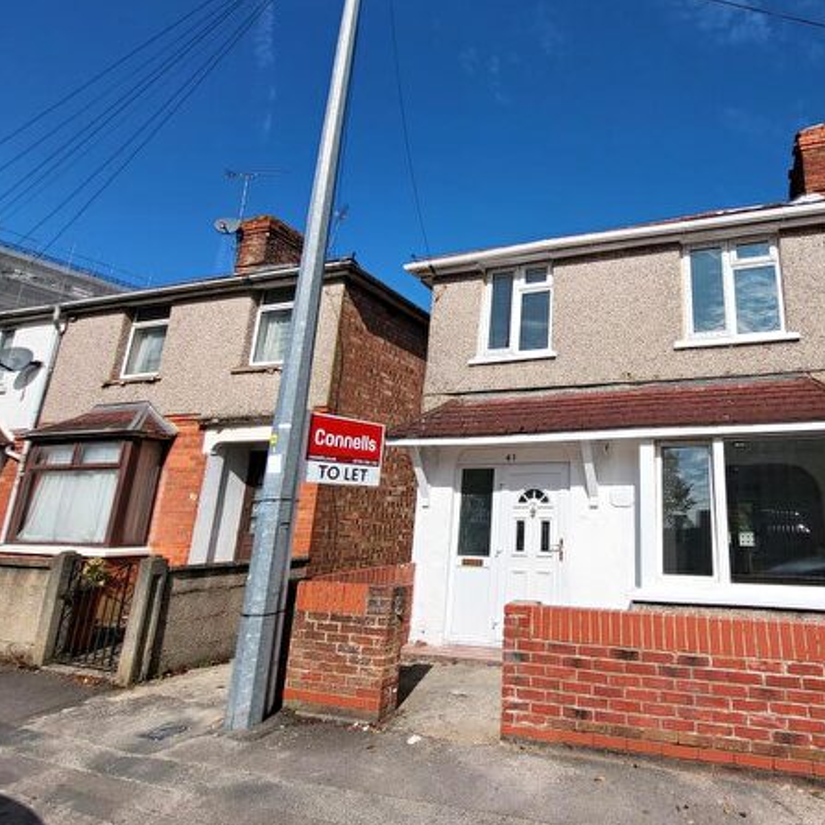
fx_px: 485
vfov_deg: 80.7
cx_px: 572
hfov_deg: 77.2
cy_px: 392
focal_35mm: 18
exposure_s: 1/1695
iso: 32
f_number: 2.2
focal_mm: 1.74
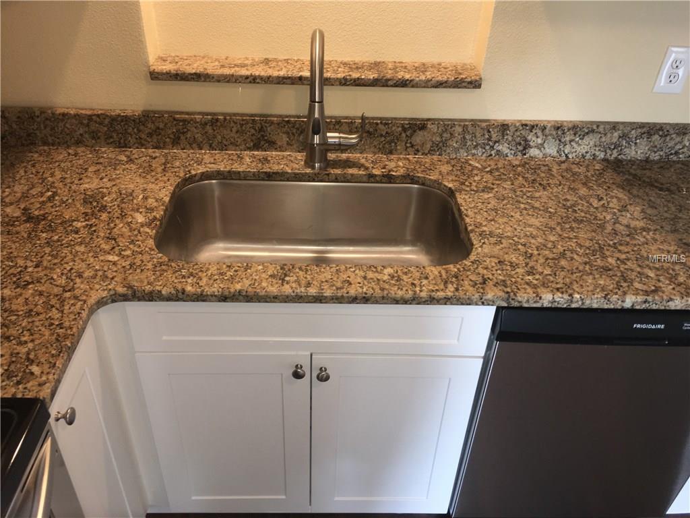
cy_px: 259
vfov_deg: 48.2
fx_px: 578
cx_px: 345
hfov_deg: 61.7
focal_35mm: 29
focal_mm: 4.15
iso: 32
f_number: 2.2
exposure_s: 1/30
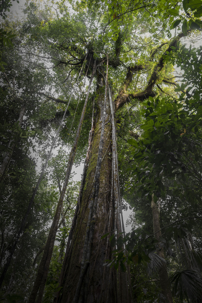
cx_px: 101
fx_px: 252
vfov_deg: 61.9
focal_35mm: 30
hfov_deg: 43.6
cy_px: 152
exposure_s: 1/50
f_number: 5.6
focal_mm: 20
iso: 100
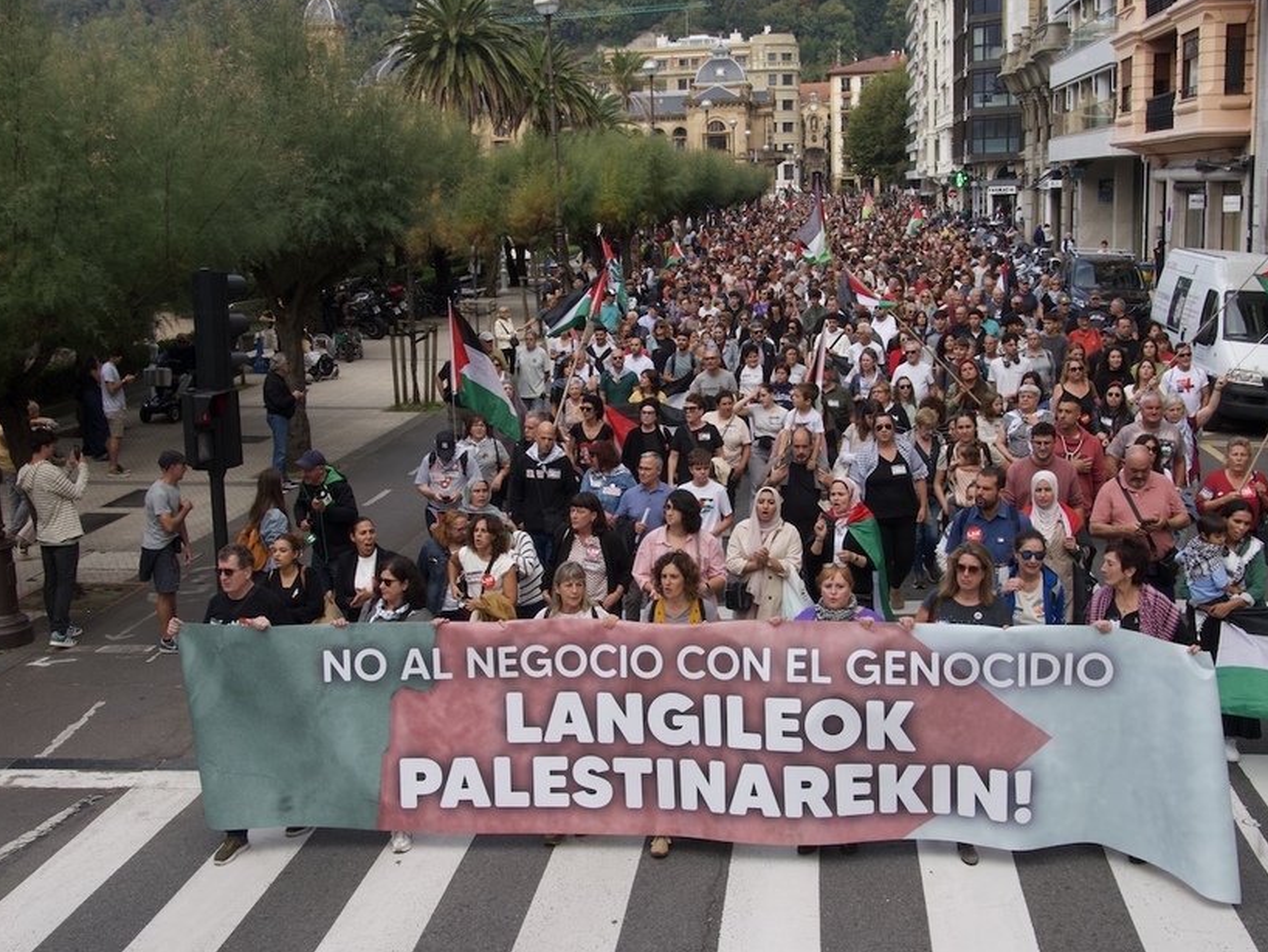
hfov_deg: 42.9
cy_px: 470
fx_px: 1612
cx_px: 632
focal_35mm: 44
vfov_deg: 32.9
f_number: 5.6
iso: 200
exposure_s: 1/400
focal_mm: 14.69
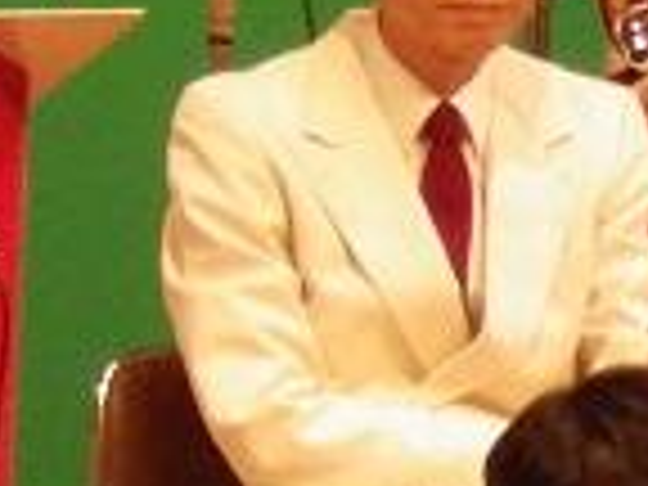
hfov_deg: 1.0
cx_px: 1786
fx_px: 36335
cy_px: 544
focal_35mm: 1941
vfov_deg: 0.8
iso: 800
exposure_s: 1/60
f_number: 5.8
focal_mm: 50.1
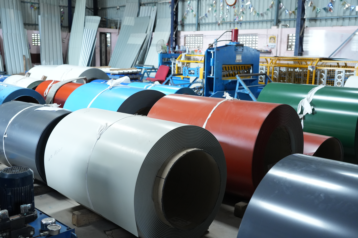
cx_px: 179
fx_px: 378
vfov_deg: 35.1
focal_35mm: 38
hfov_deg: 50.7
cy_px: 119
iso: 3200
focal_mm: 38
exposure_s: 1/125
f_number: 5.6
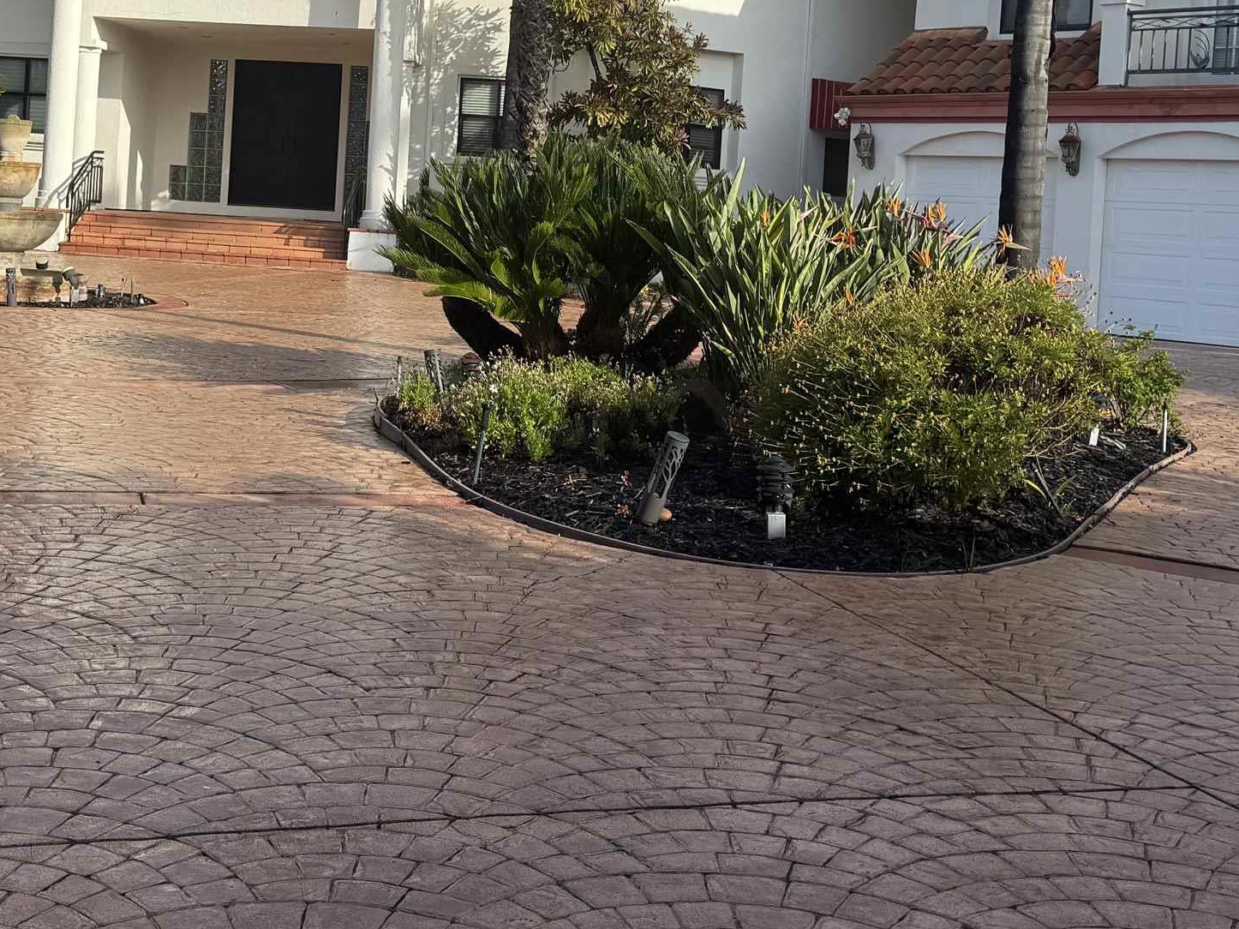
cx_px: 386
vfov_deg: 28.1
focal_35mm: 51
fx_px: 1825
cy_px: 210
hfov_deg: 37.0
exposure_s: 1/3413
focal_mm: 6.76
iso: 80
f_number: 1.78
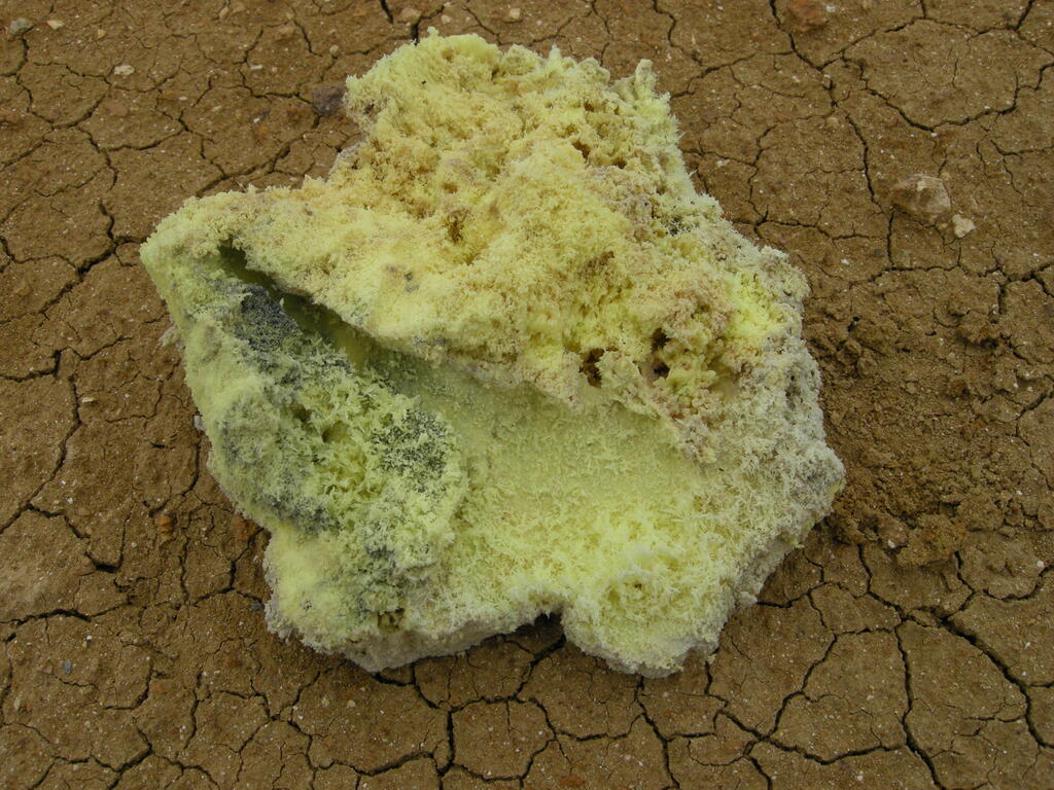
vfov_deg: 40.7
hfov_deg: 52.6
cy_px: 395
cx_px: 527
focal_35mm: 35
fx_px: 1066
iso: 100
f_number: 5.4
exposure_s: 1/287
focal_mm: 7.5
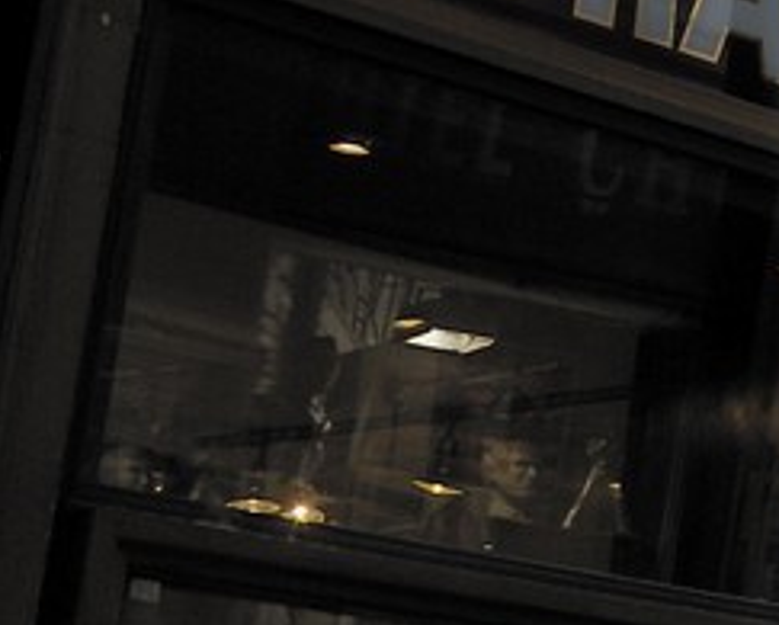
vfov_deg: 10.4
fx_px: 3416
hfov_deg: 10.4
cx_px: 2097
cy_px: 10
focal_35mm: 148
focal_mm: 24
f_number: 6.3
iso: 200
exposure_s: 1/100
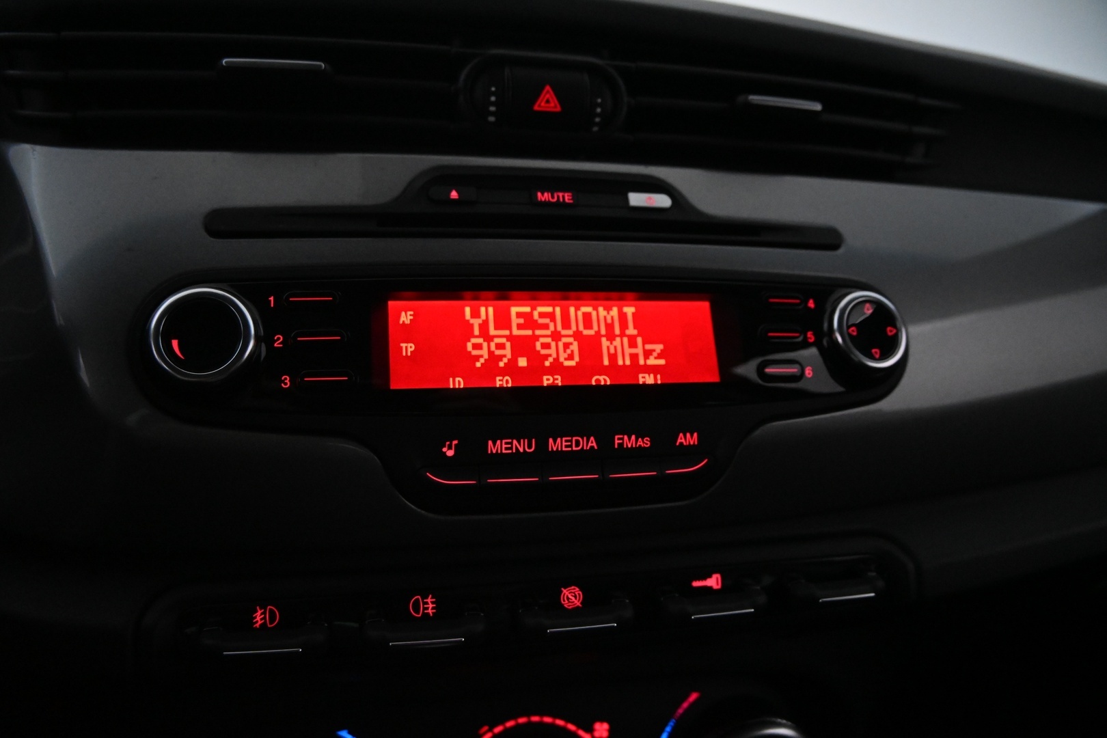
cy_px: 369
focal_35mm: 75
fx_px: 2306
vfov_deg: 18.2
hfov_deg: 27.0
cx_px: 554
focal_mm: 50
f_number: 6.3
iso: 5000
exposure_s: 1/250
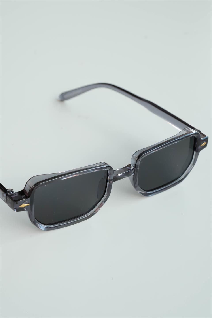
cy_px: 159
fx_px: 645
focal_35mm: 73
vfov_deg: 27.7
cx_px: 106
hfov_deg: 18.7
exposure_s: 1/40
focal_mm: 48.5
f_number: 8
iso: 250
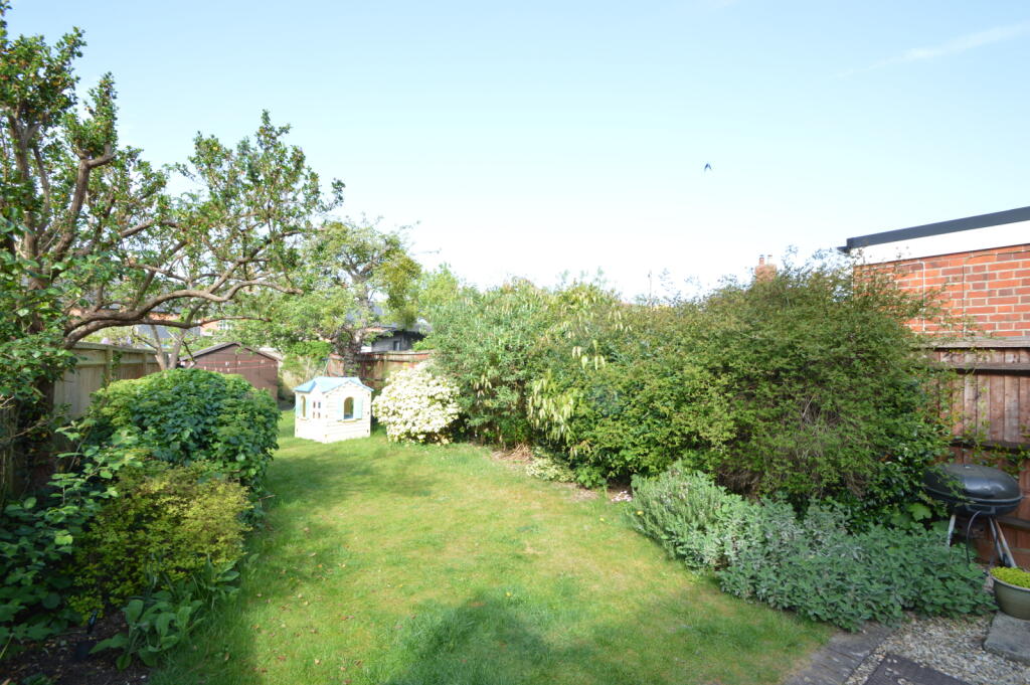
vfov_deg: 77.2
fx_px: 429
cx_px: 515
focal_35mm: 15
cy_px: 342
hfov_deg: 100.4
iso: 100
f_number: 10
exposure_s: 1/40
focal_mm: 10
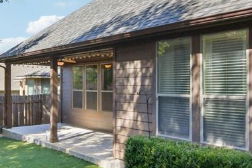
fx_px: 287
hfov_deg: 47.2
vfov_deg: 32.2
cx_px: 147
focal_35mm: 41
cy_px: 48
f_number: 8
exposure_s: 1/250
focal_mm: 10
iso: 400
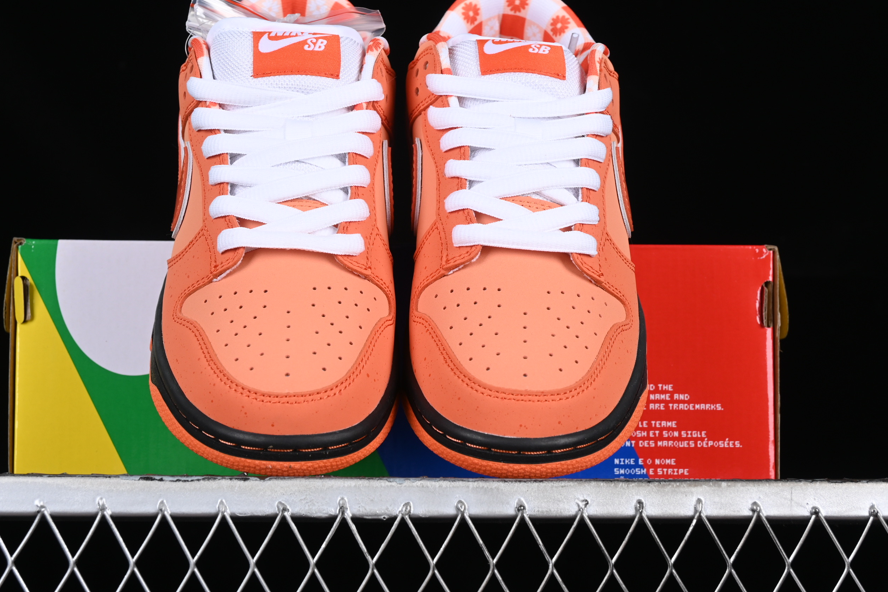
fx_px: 2047
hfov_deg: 24.5
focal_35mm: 83
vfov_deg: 16.5
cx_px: 398
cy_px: 287
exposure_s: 1/80
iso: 160
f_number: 8
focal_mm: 50
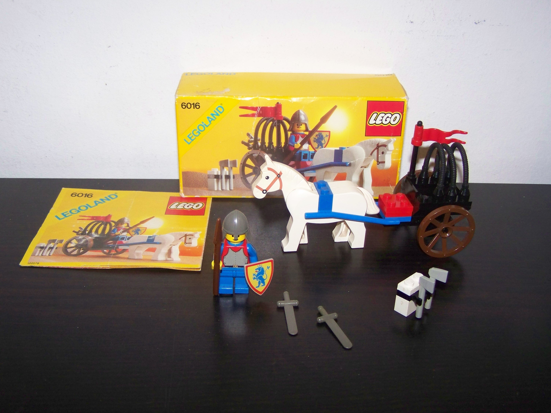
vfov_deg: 36.8
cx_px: 270
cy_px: 207
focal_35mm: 39
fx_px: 621
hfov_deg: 47.9
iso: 200
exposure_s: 1/30
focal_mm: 6.3
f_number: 2.8
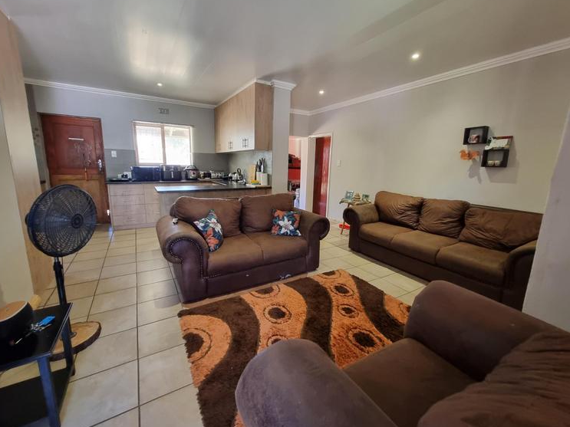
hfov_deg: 102.0
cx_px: 276
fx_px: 230
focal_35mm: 14
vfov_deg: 85.6
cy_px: 206
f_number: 2.2
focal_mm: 1.74
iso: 400
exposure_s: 1/33
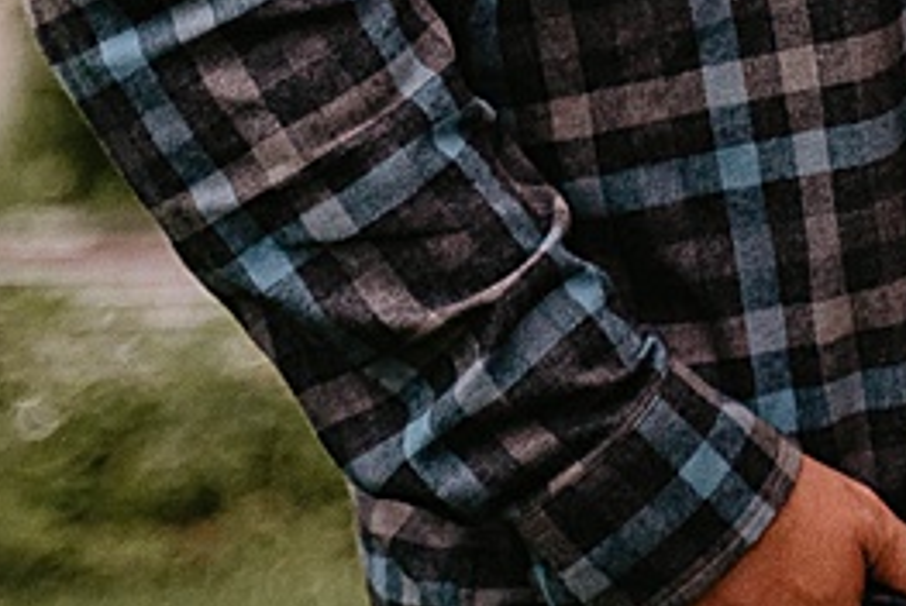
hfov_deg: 5.0
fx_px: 10405
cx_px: 1226
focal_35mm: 413
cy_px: -628
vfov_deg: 3.3
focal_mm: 68
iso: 250
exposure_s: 1/250
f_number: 2.8
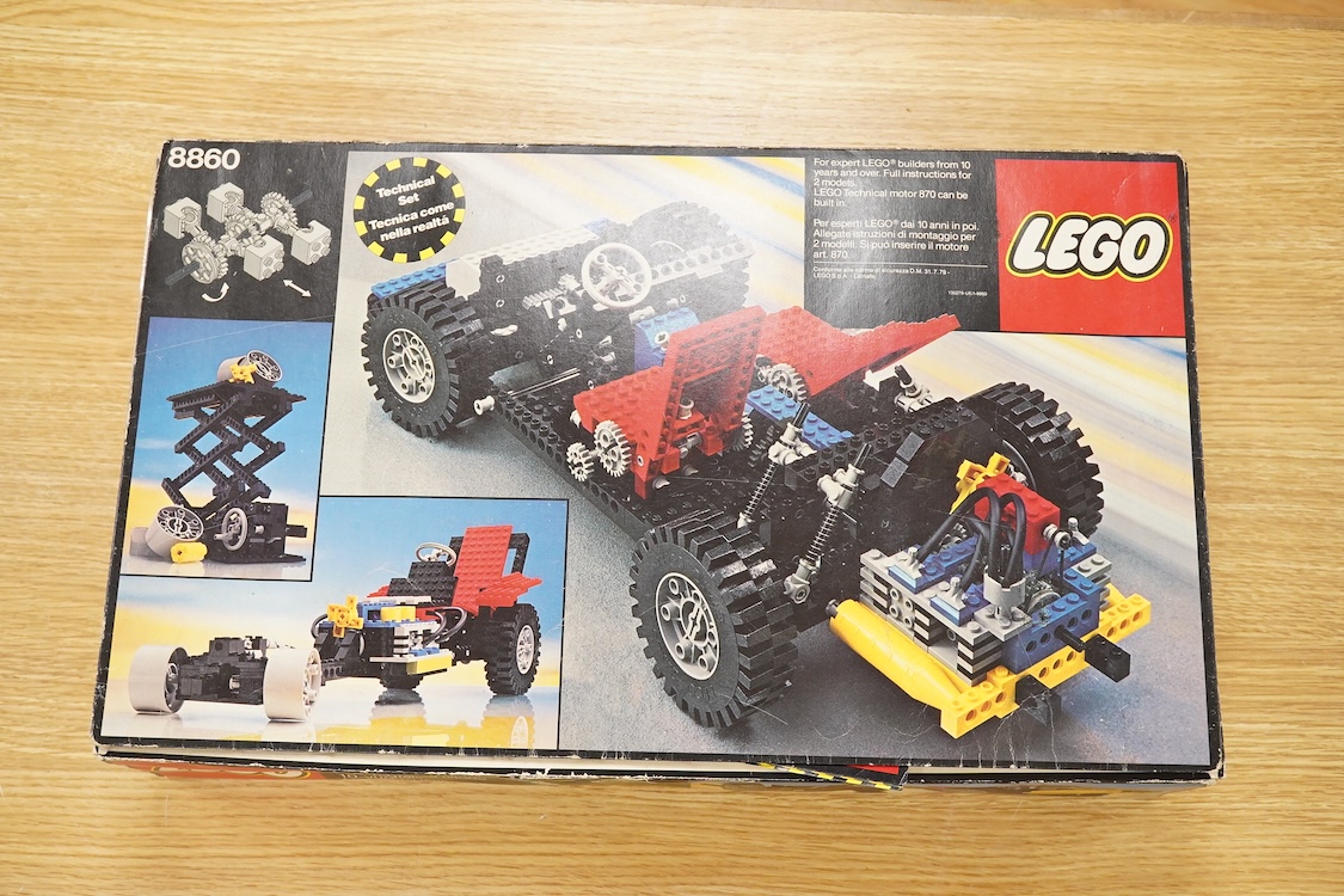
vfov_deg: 29.9
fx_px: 1680
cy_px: 448
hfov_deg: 43.6
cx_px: 672
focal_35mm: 45
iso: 2500
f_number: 8
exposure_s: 1/160
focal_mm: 30
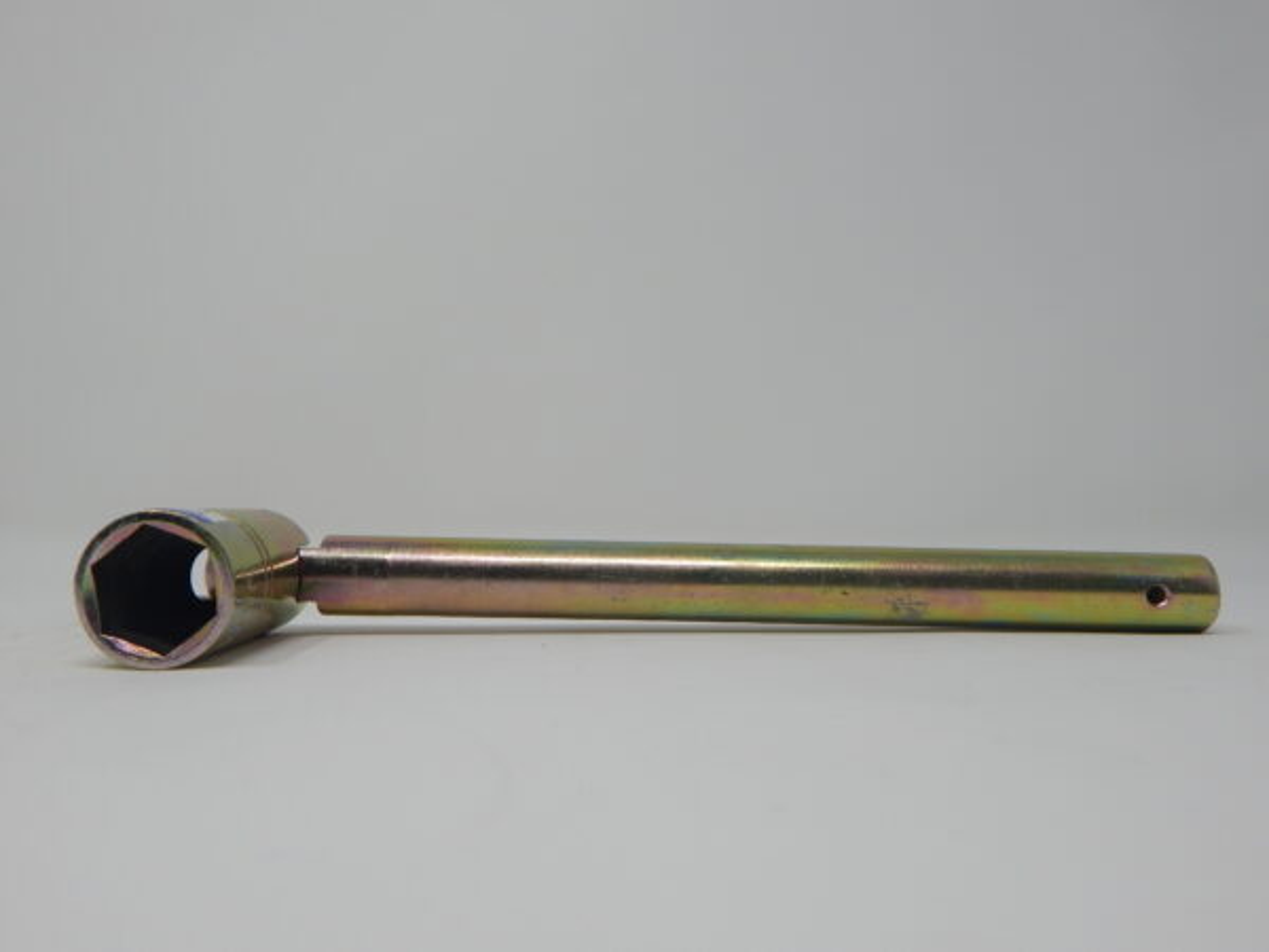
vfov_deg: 45.4
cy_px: 476
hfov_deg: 58.4
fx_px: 1136
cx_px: 634
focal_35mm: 31
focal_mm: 5.6
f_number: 3.2
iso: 125
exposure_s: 1/160
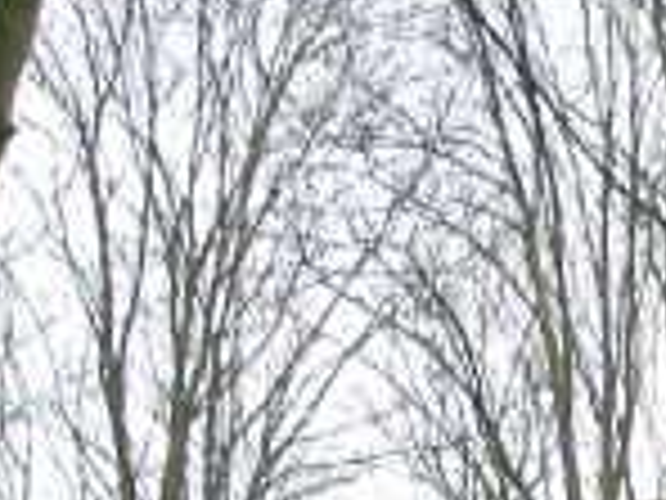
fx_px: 4675
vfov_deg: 6.0
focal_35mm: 243
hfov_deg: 8.1
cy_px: 784
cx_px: 770
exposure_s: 1/67.8
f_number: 4
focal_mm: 9.29
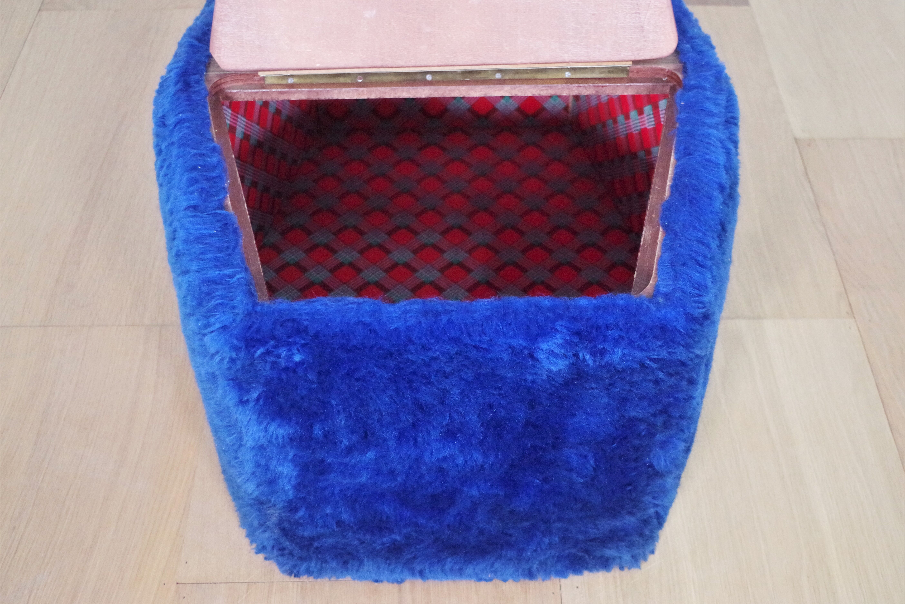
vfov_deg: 29.2
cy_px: 302
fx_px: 1156
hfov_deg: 42.7
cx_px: 452
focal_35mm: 46
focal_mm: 30.63
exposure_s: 1/125
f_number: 4
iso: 3200
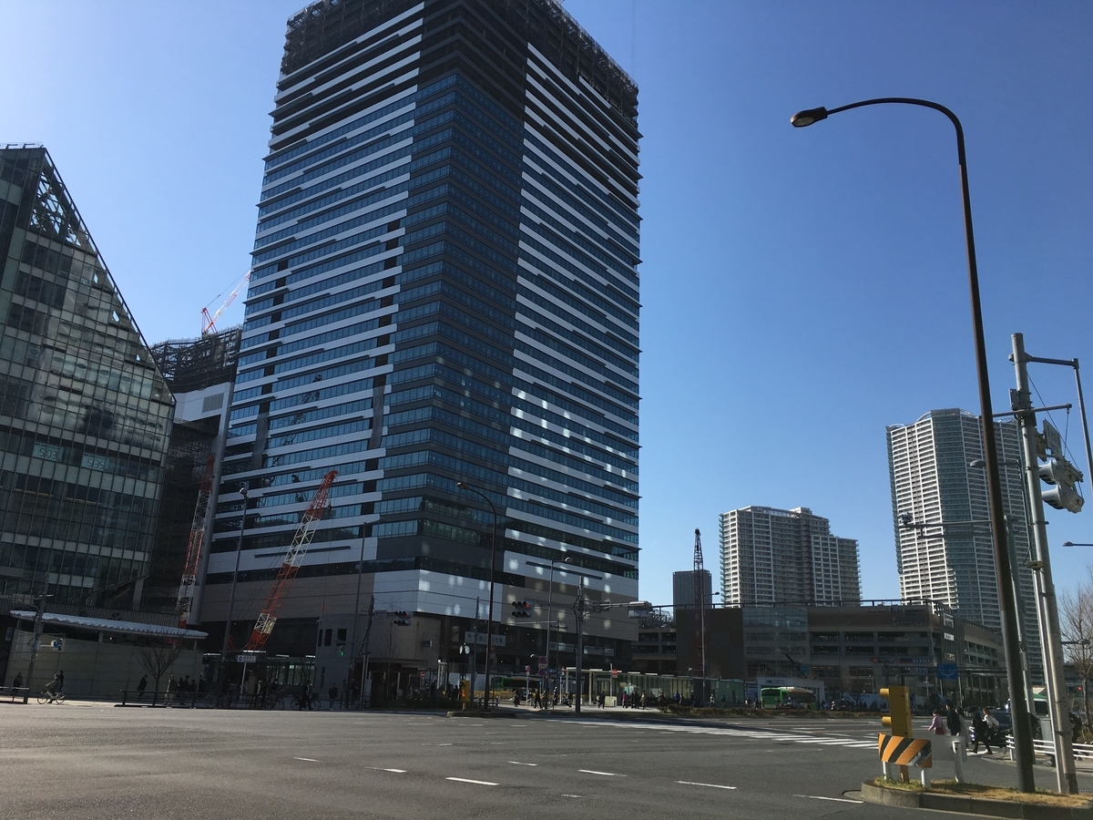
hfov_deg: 61.7
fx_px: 916
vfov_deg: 48.2
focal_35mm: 29
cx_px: 546
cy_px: 410
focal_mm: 4.15
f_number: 2.2
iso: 25
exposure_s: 1/2849
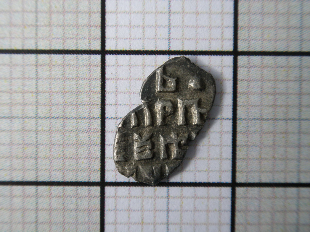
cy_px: 115
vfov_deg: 27.5
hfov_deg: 36.2
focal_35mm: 53
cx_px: 155
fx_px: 475
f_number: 4.3
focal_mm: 9.1
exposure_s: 1/125
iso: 64
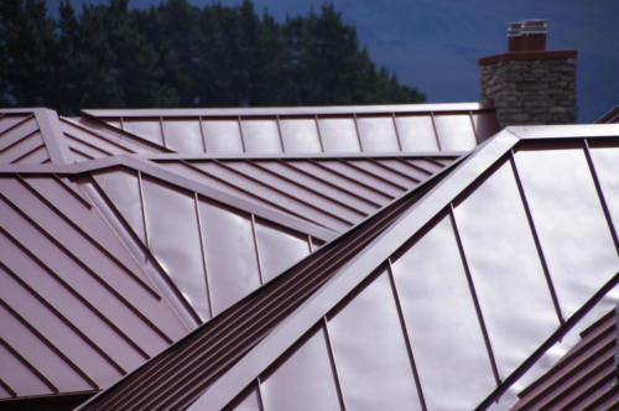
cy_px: 206
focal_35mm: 240
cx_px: 310
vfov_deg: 5.7
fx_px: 4121
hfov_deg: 8.6
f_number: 6.3
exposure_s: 1/320
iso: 100
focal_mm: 160
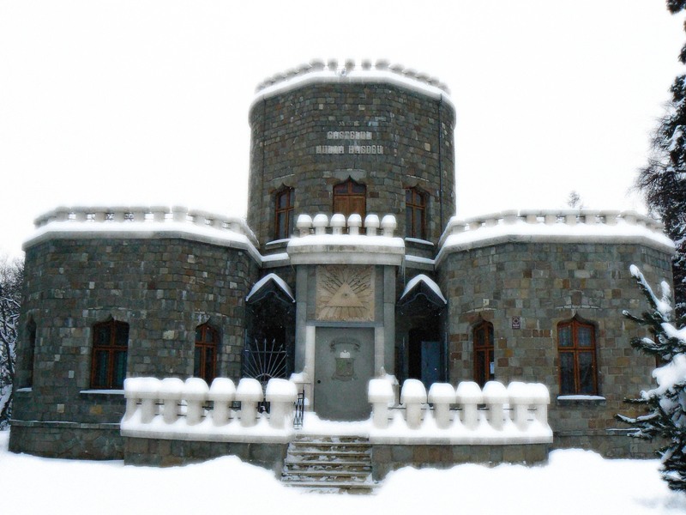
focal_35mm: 36
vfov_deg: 39.7
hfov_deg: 51.4
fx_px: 713
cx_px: 343
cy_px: 258
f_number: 5.6
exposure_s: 1/125
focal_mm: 6
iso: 200
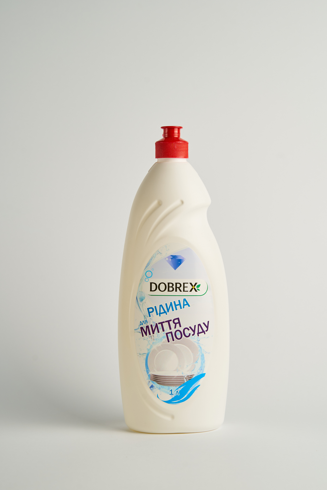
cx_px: 171
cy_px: 243
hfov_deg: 17.1
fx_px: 1090
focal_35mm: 80
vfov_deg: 25.4
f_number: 8
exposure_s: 1/160
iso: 100
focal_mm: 75
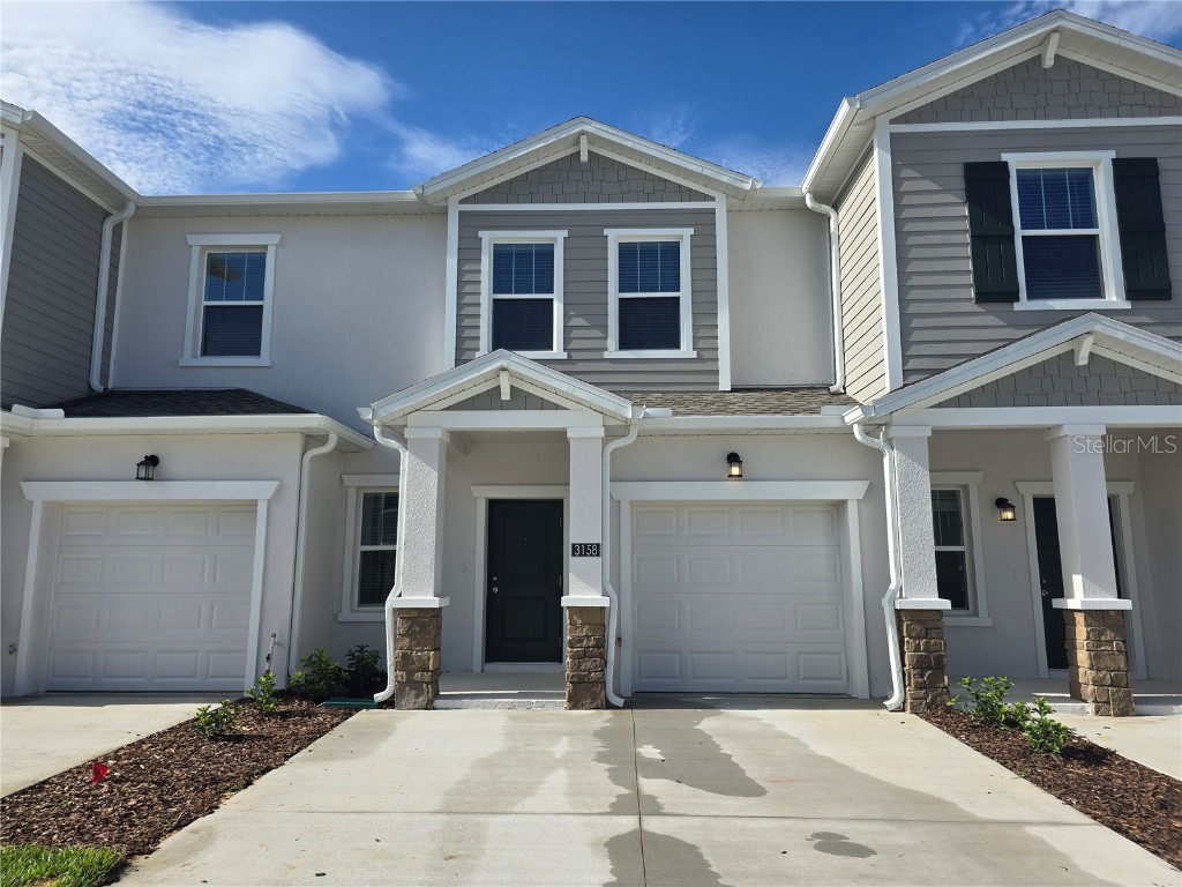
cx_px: 591
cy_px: 444
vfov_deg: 58.9
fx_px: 785
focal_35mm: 23
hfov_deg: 73.9
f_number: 1.7
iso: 25
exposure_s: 1/2000
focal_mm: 6.3
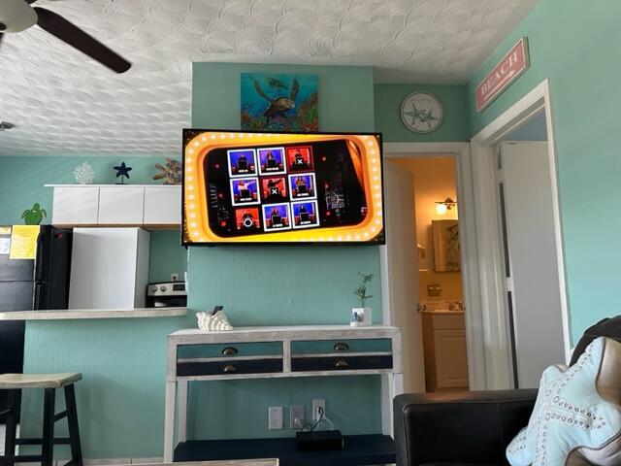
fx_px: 431
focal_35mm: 24
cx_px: 310
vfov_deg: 56.8
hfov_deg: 71.6
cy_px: 233
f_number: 1.78
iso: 160
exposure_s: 1/120
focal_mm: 6.86
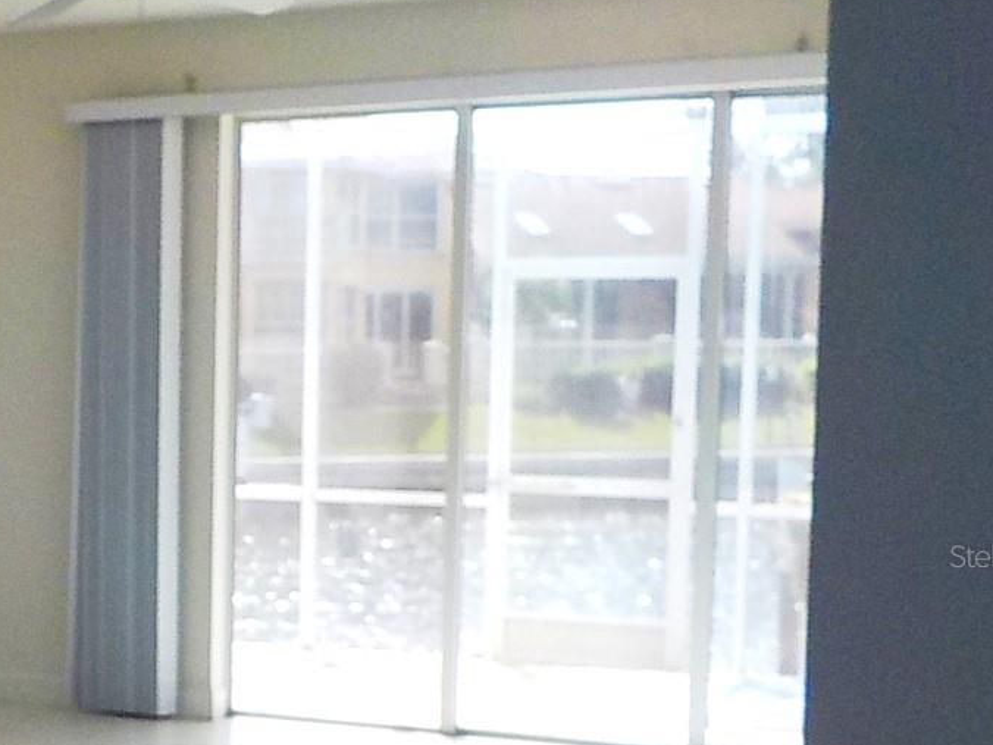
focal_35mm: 71
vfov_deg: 20.6
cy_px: 555
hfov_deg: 25.5
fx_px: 2037
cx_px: -87
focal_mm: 4.1
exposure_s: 1/250
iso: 125
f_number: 3.3
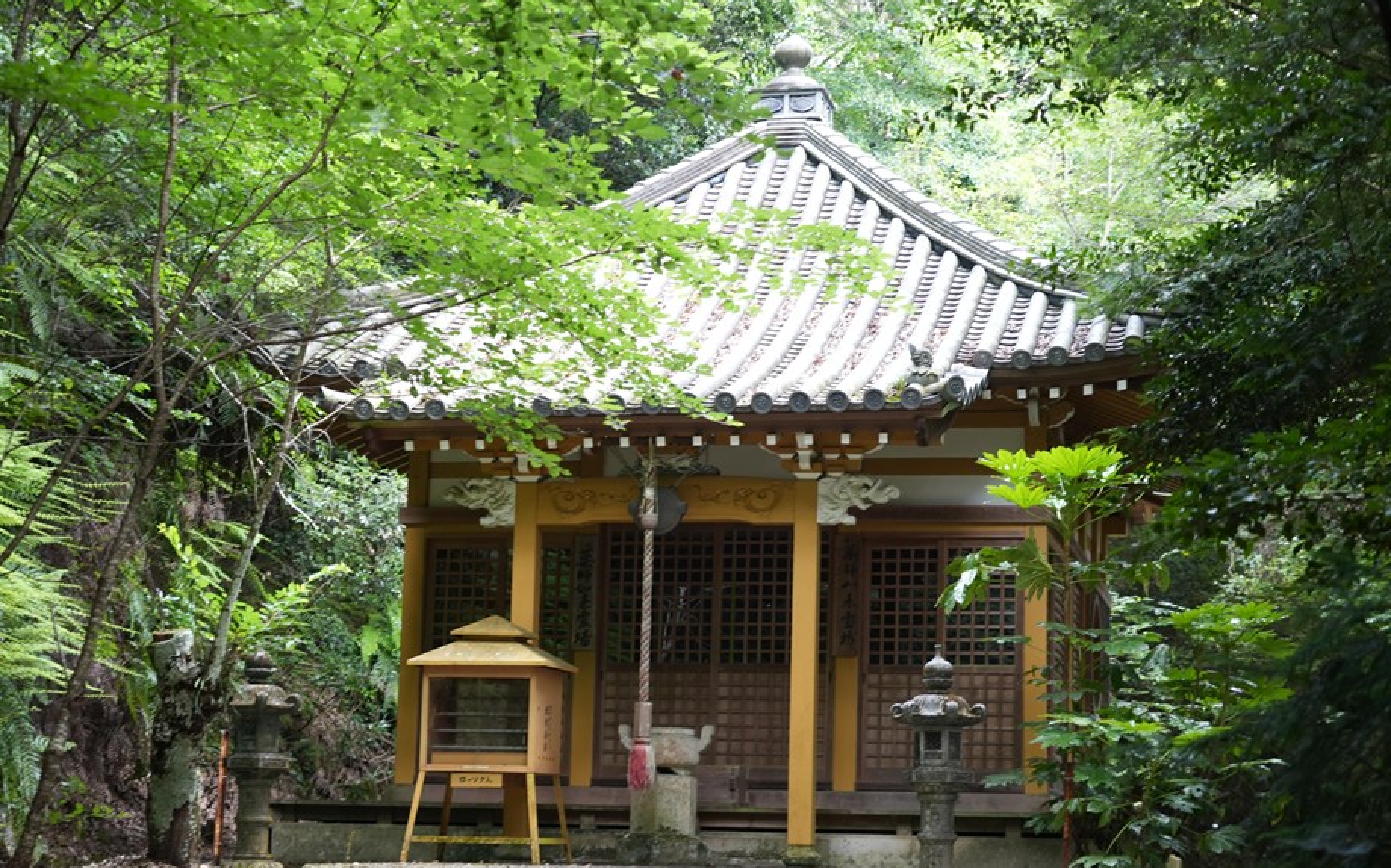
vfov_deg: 19.4
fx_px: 2539
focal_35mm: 67
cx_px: 739
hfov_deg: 30.6
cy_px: 469
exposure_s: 1/160
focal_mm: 59
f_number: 4
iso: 1000
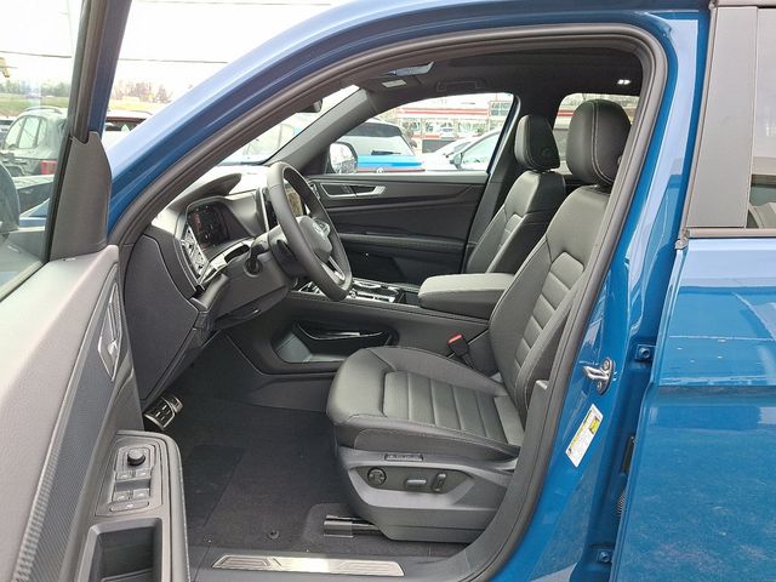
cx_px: 388
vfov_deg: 54.9
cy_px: 291
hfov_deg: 69.4
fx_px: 560
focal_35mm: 25
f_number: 1.8
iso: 25
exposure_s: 1/100
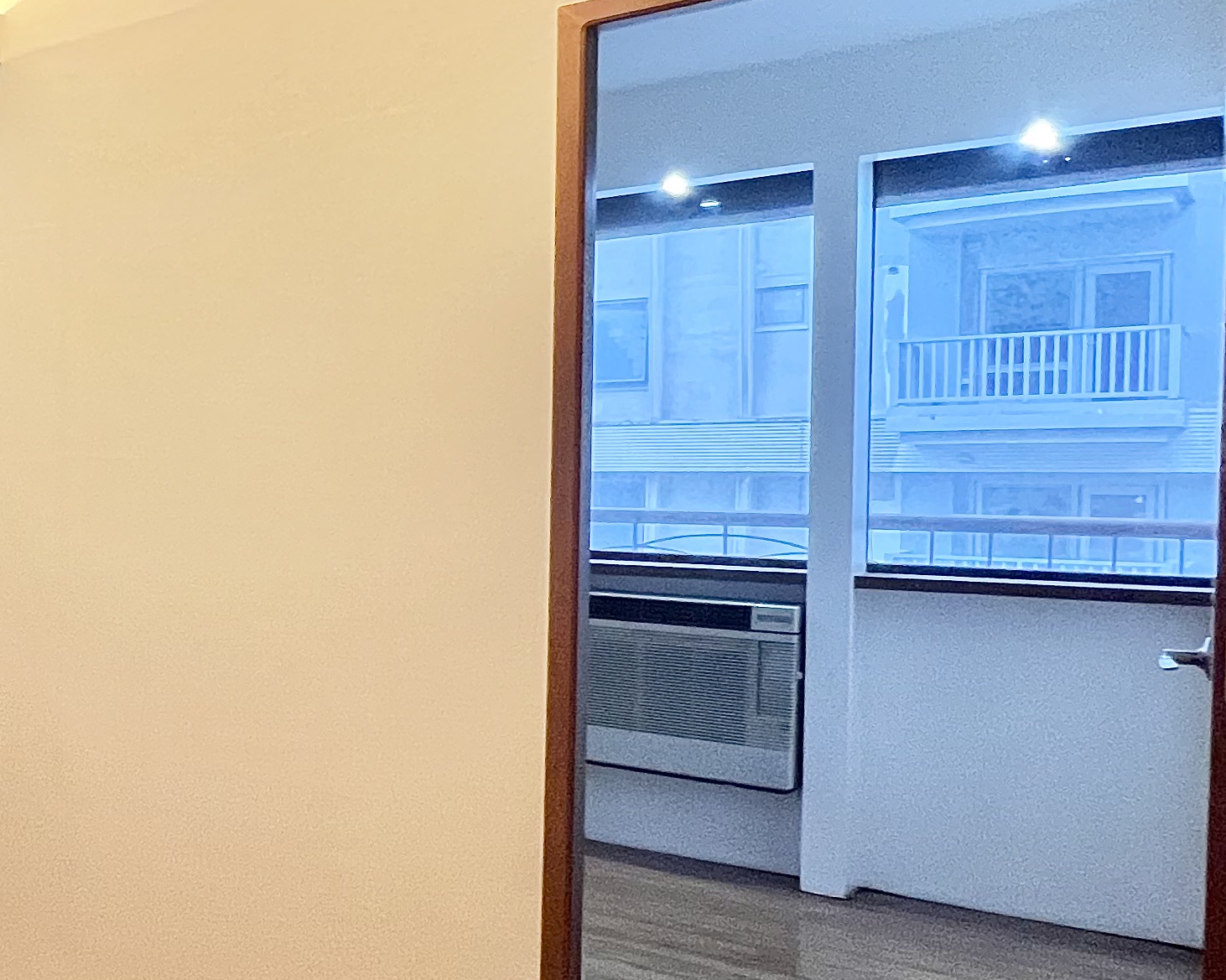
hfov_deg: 37.0
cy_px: 500
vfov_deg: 42.2
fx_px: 1270
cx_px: -297
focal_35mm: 35
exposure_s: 1/60
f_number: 1.8
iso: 400
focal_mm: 1.57
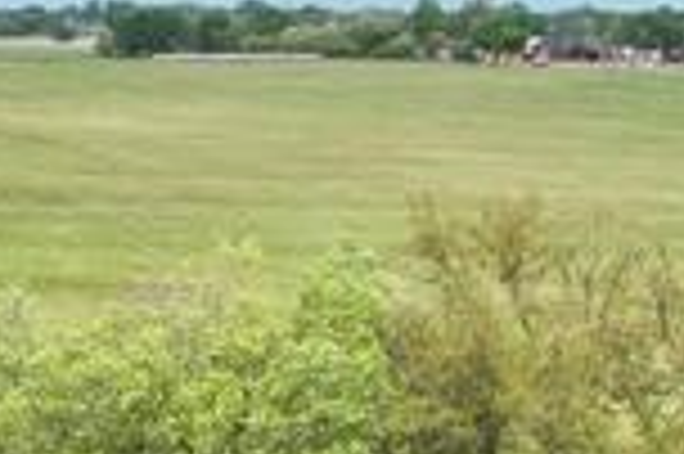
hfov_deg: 12.3
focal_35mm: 148
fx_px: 2809
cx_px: -675
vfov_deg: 8.6
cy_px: 989
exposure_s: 1/2000
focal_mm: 8.4
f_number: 2.8
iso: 100
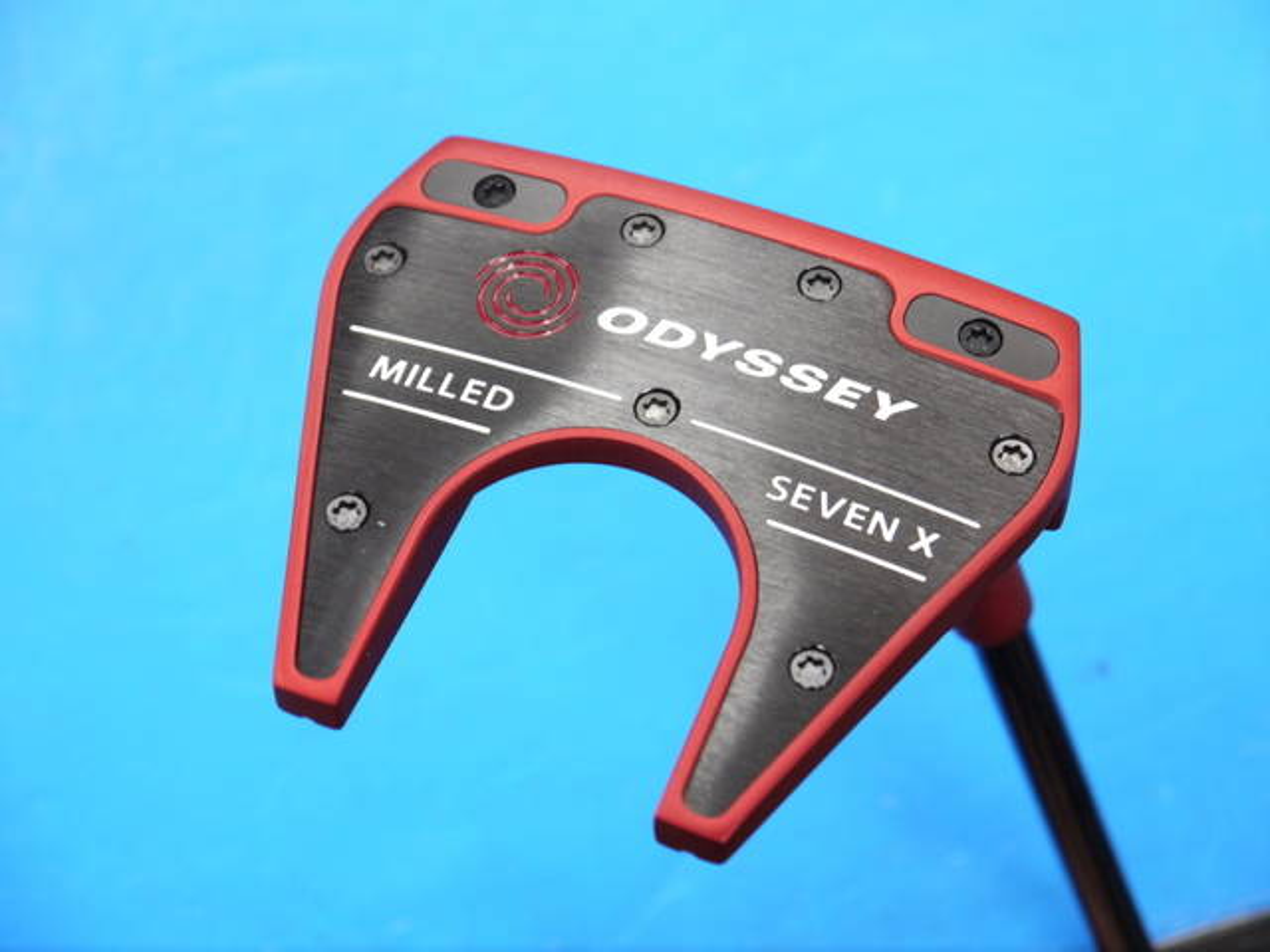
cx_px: 635
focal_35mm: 84
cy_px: 476
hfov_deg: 23.3
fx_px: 3082
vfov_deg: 17.6
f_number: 5.6
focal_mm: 42
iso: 800
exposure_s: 1/80
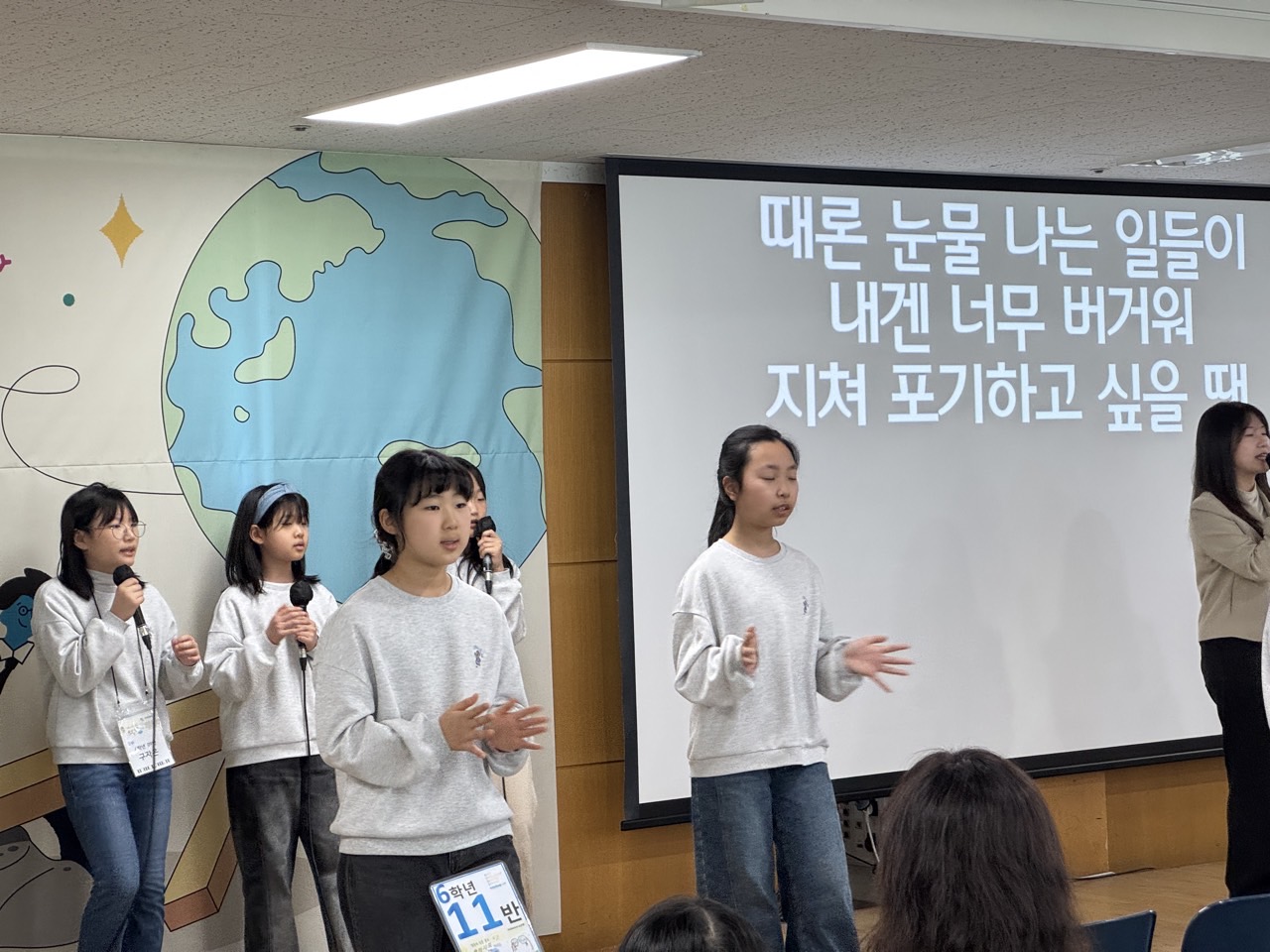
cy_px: 476
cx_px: 635
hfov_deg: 25.3
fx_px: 2825
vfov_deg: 19.1
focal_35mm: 77
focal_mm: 9
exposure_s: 1/60
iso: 200
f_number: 2.8
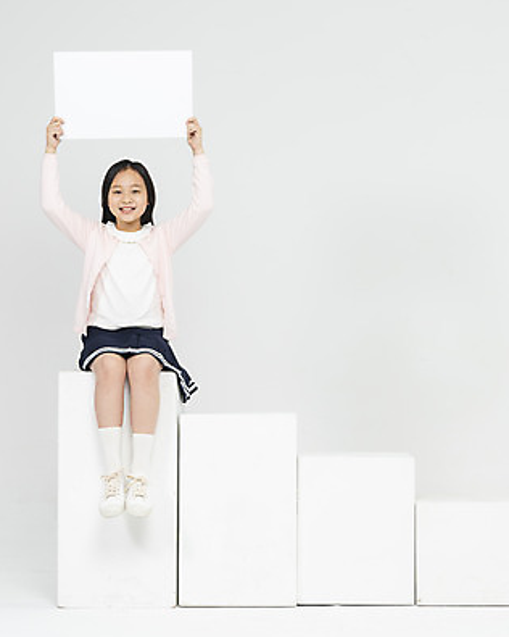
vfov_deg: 25.7
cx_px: 297
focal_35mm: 74
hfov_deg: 20.7
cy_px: 321
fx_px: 1393
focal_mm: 52
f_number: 20
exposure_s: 1/125
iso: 100
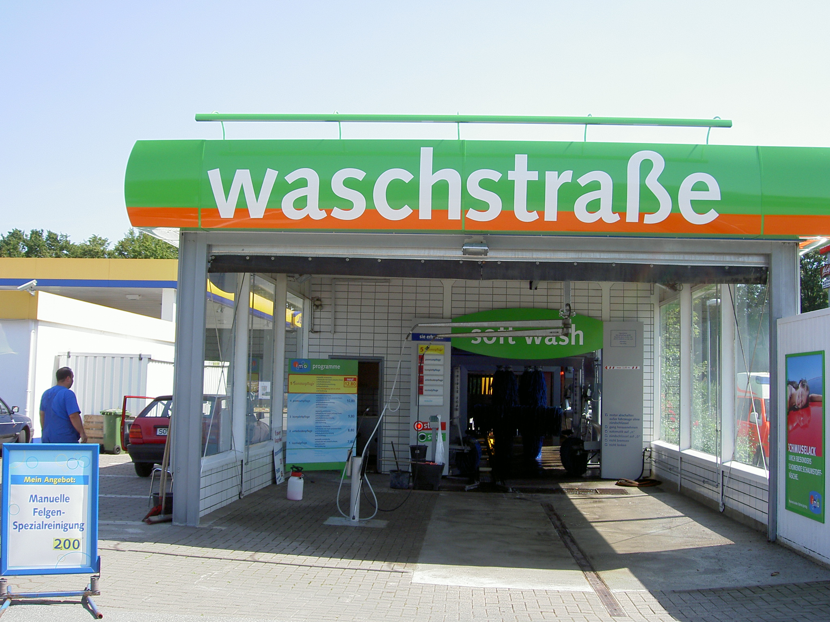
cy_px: 311
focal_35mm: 39
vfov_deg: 36.8
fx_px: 935
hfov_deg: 47.9
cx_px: 415
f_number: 4.7
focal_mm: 8
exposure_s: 1/250
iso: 100
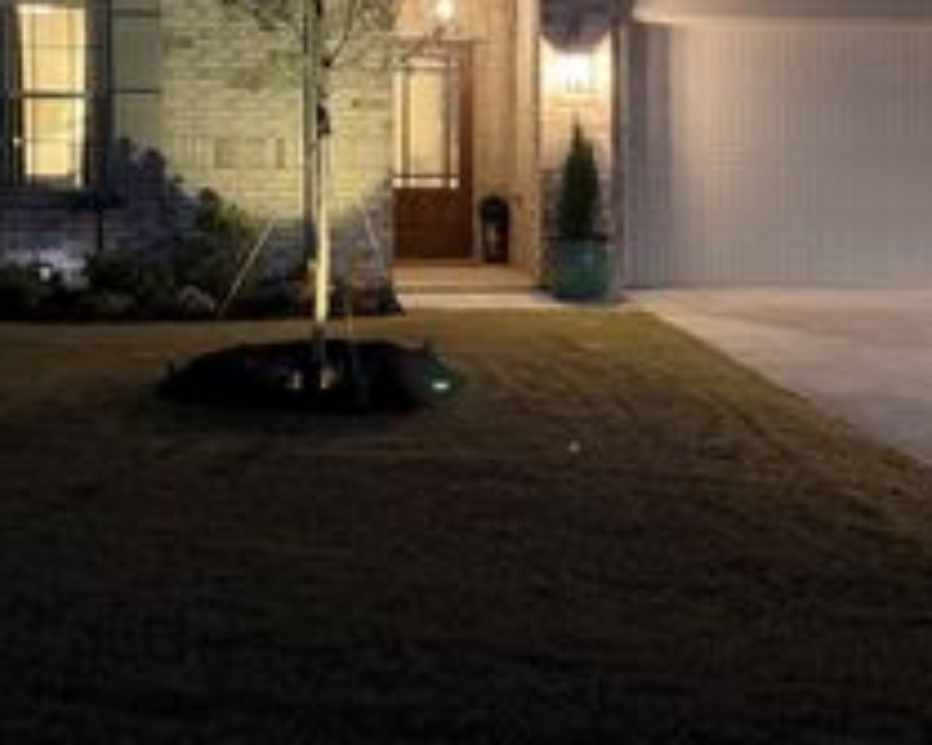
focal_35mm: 56
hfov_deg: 33.6
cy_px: 225
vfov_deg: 26.9
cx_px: 504
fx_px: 1544
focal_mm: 6.76
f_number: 1.78
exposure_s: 1/30
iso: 800
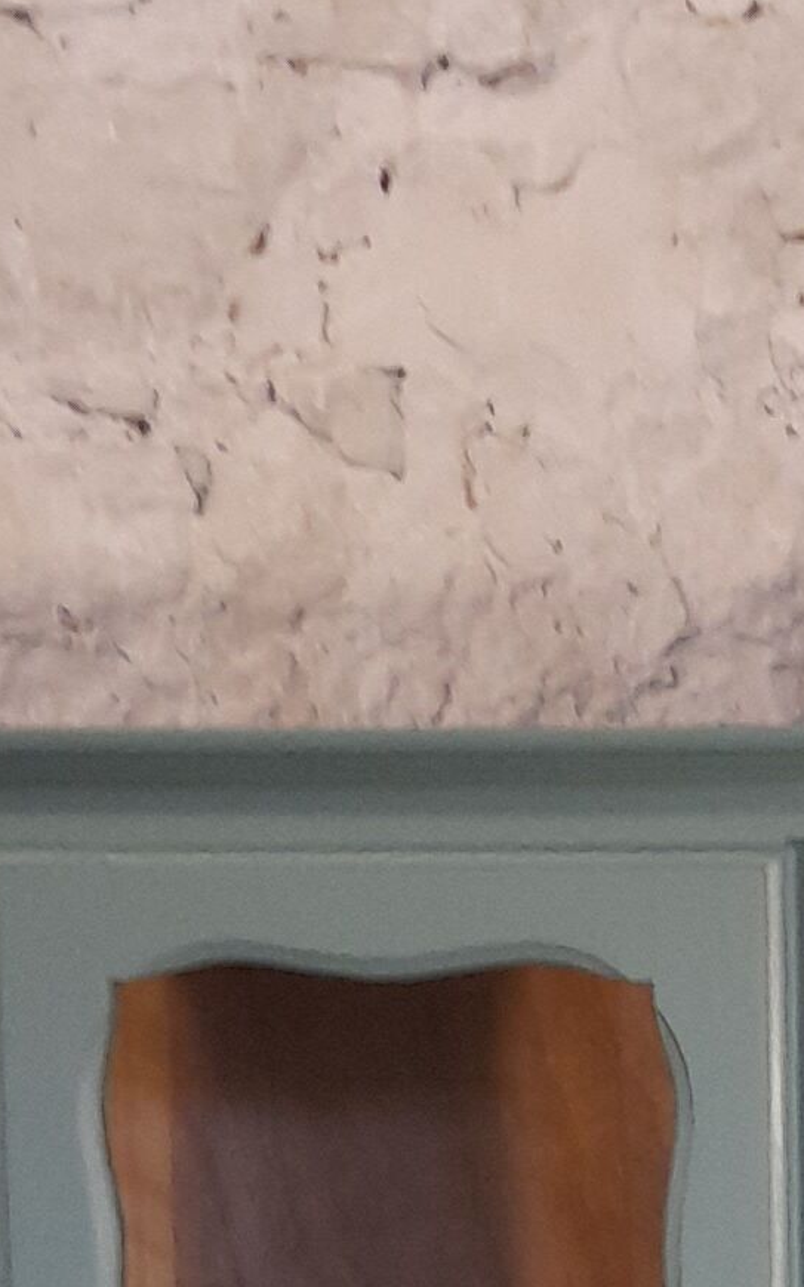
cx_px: 857
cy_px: 1740
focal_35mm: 122
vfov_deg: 16.1
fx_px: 4278
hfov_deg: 10.6
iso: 250
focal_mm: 4.6
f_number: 2
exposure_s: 1/50
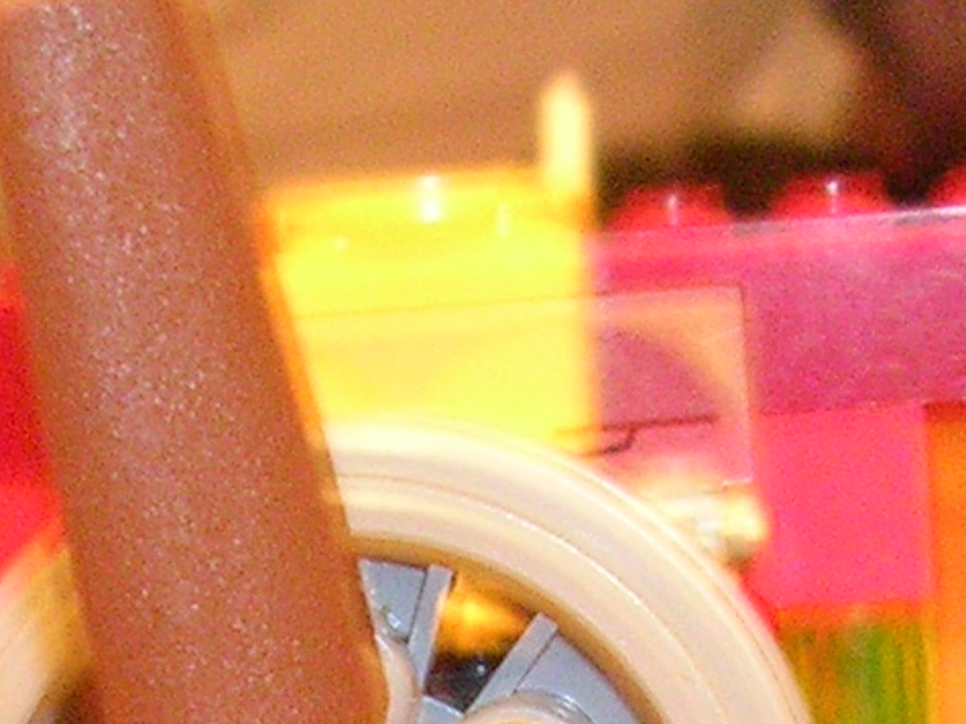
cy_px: 1255
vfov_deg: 8.7
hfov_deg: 12.0
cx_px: 183
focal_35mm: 164
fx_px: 4575
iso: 200
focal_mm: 5.8
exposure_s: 1/1.1
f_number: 2.8
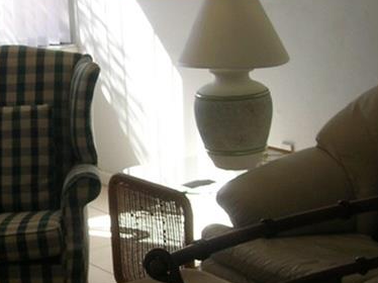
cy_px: 165
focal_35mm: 93
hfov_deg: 20.7
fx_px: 1015
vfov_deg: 15.9
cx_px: 54
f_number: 4.9
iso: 50
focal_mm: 5.7
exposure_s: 1/27.4
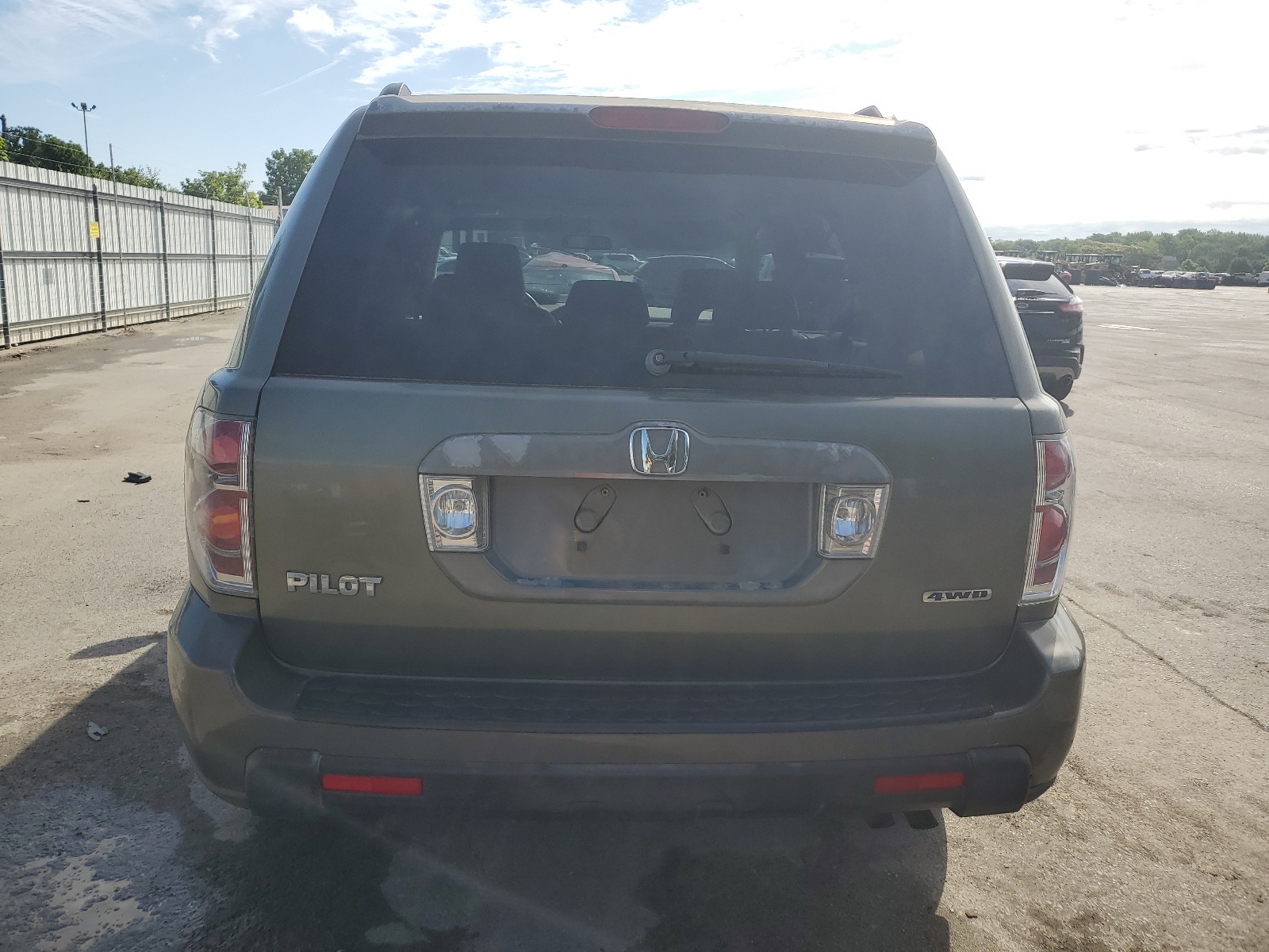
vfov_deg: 53.1
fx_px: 953
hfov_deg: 67.3
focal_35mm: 26
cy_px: 476
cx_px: 634
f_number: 1.5
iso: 50
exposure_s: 1/3333
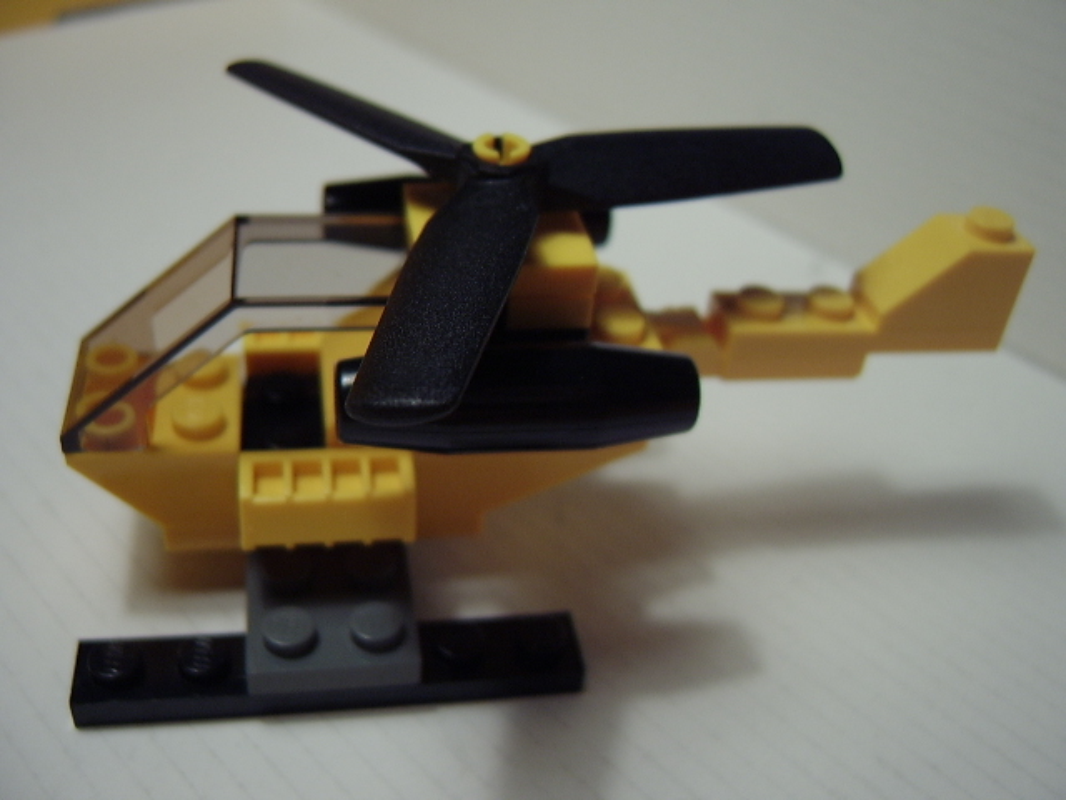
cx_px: 533
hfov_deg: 58.4
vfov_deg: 45.4
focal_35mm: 31
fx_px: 955
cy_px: 400
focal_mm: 8.13
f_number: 2.7
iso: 100
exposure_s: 1/50
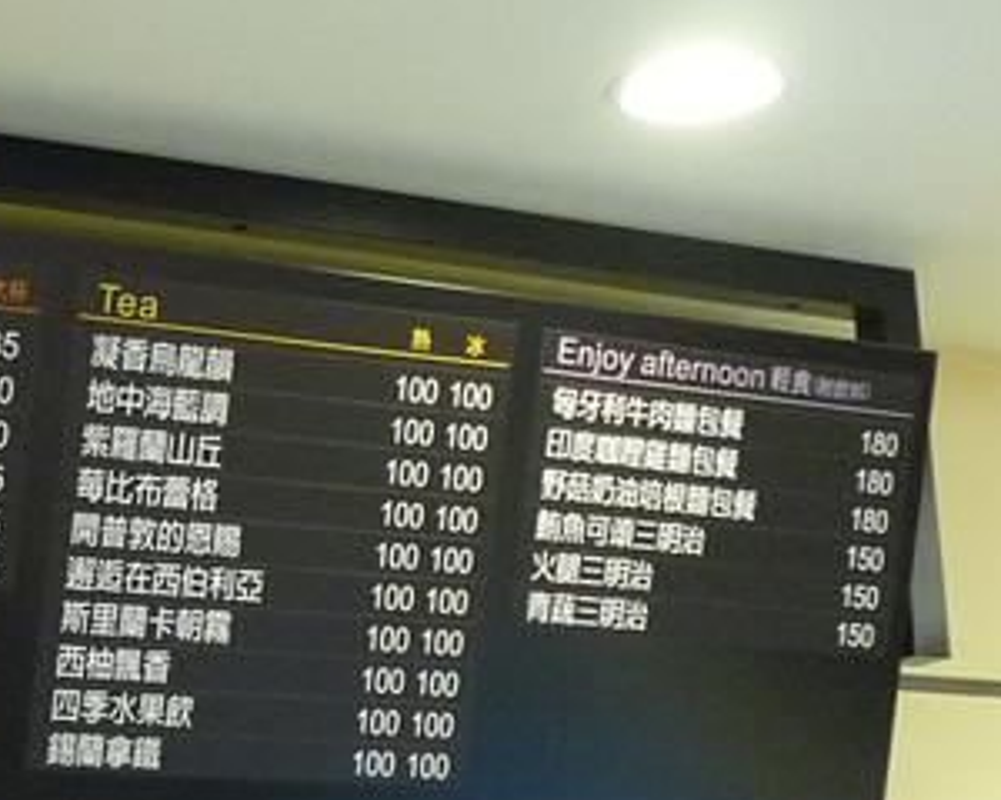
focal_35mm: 98
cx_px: 113
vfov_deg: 15.7
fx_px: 2903
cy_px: 530
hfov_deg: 19.2
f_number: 2.9
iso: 400
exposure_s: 1/30
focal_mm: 4.7
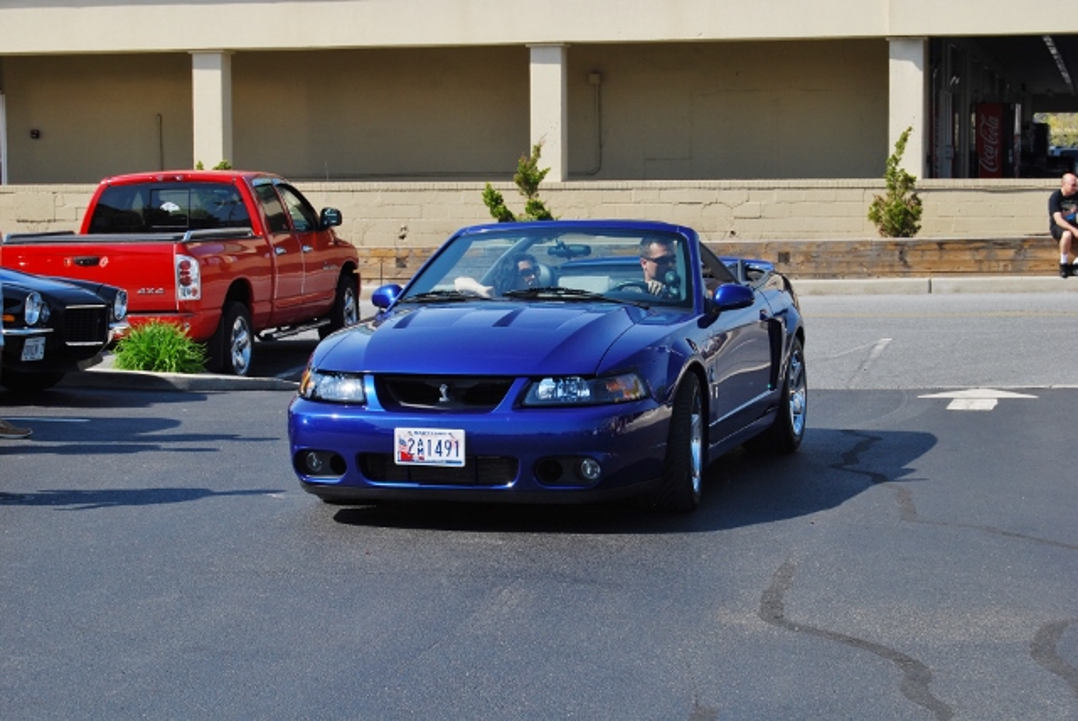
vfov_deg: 16.6
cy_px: 360
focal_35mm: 82
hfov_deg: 24.6
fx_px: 2473
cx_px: 539
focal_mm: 55
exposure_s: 1/320
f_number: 9
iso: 200
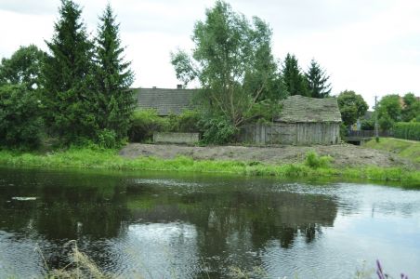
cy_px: 140
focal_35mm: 44
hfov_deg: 45.0
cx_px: 210
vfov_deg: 30.8
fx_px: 507
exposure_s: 1/500
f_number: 4.5
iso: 200
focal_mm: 29
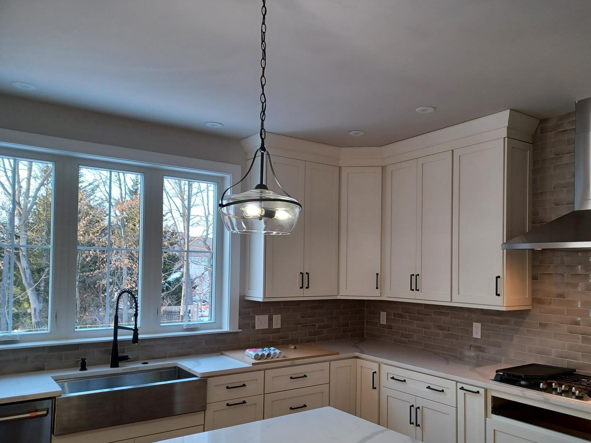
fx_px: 495
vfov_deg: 48.1
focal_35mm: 29
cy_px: 254
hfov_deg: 61.4
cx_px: 341
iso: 160
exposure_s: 1/50
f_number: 1.8
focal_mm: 4.6
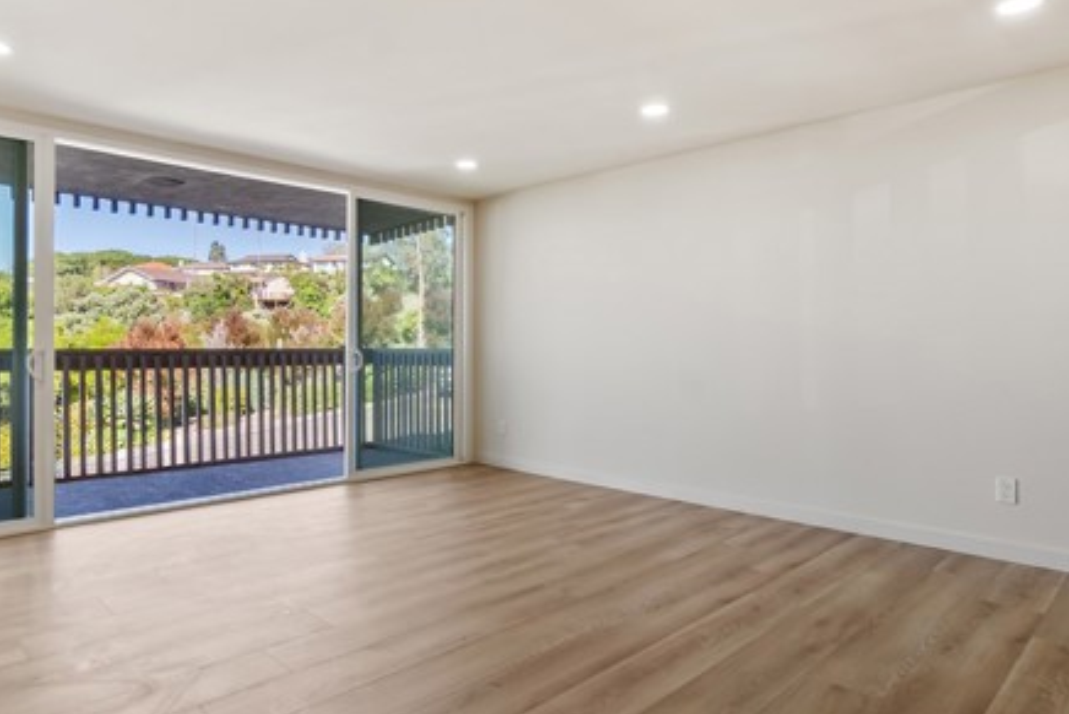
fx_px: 653
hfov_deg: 78.6
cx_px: 525
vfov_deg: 57.3
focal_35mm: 22
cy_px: 355
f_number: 8
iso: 400
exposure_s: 1/30
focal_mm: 10
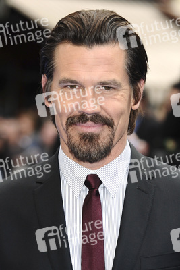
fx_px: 1517
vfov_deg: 10.2
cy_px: 135
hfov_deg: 6.8
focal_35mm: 202
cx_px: 90
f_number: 5
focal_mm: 135
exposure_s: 1/250
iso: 320
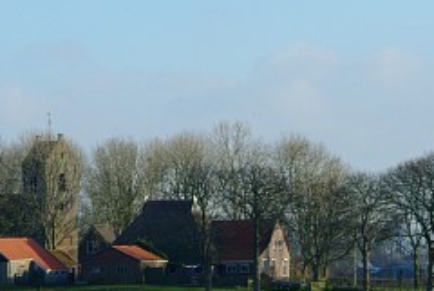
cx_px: 165
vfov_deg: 3.6
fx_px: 4590
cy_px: 216
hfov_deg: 5.4
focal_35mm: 380
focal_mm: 135
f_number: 13
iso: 400
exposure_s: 1/350
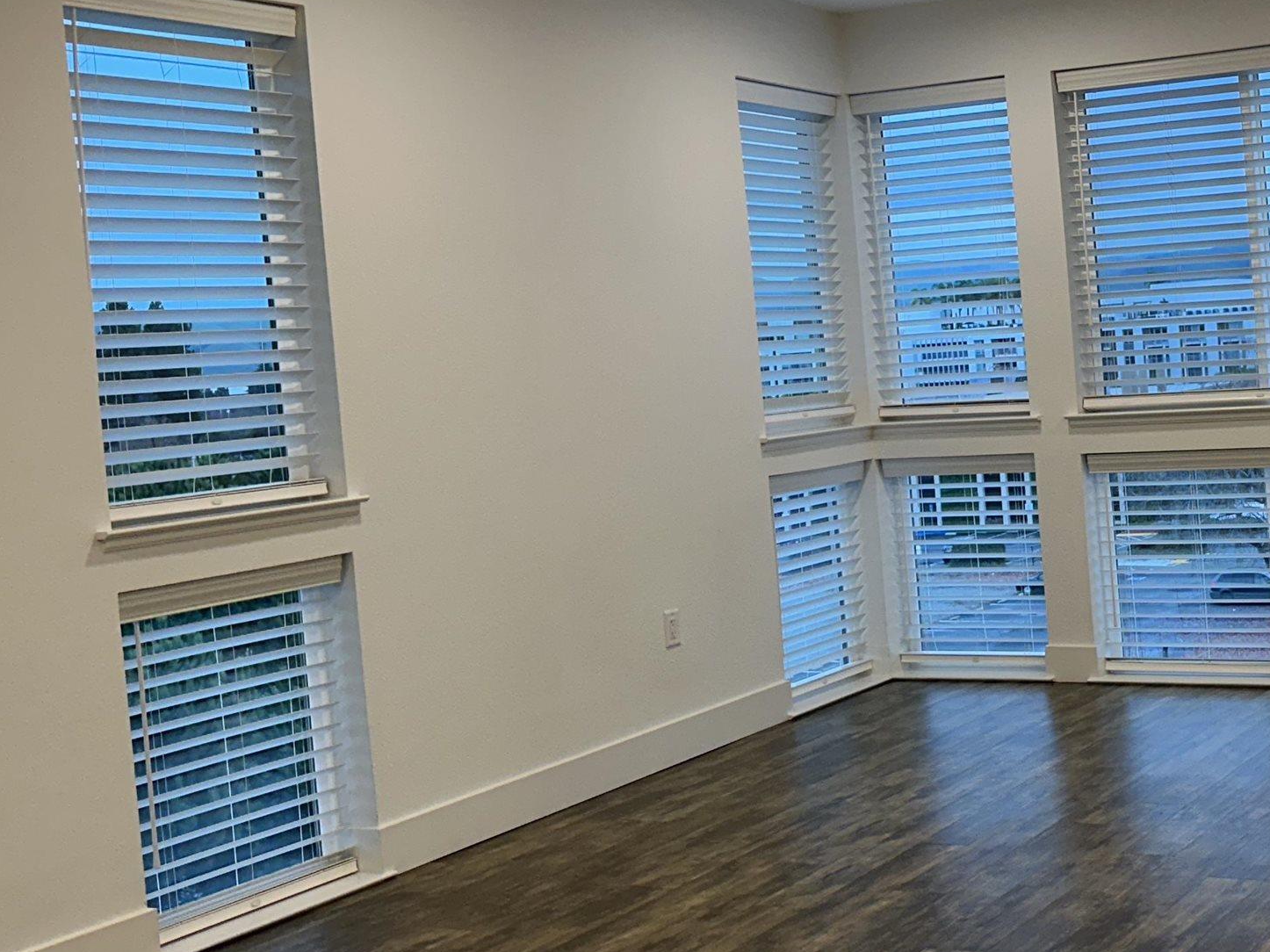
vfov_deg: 28.5
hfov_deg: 35.4
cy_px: 400
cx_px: 1137
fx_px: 1871
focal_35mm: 51
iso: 160
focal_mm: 6.86
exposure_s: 1/120
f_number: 1.78
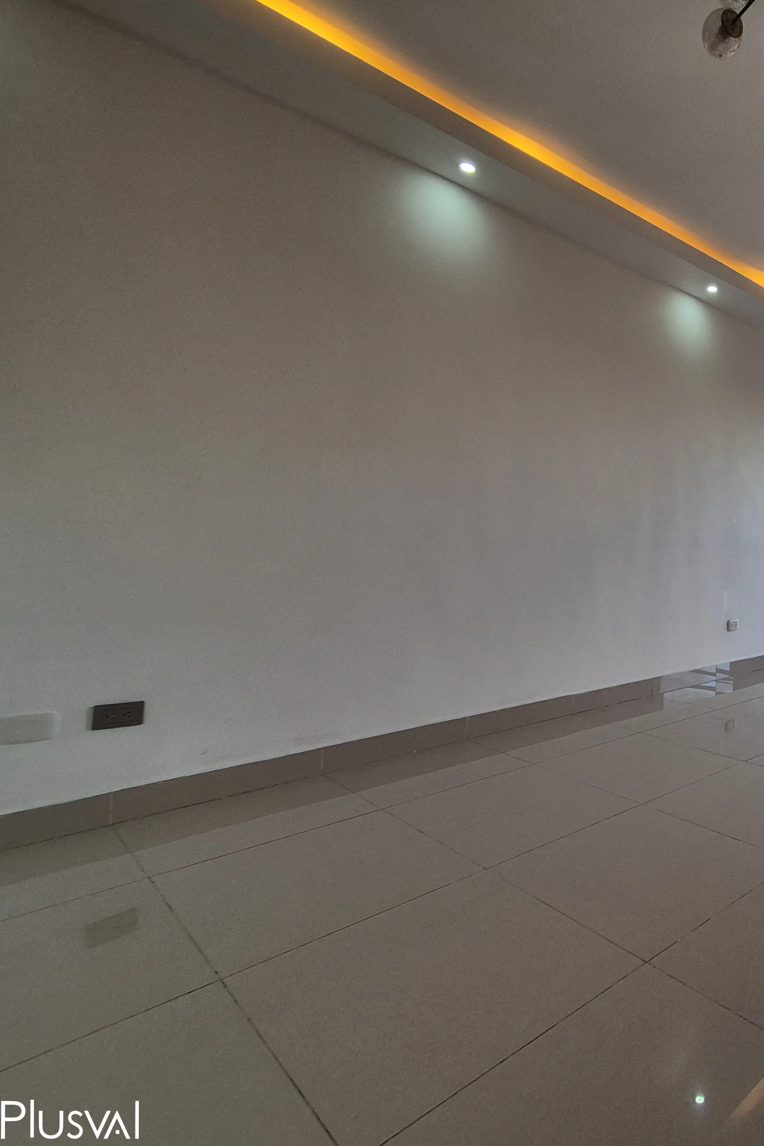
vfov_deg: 86.8
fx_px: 605
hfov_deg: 55.5
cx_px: 694
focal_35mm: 19
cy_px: 544
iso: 64
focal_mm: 2.2
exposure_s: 1/60
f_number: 2.2
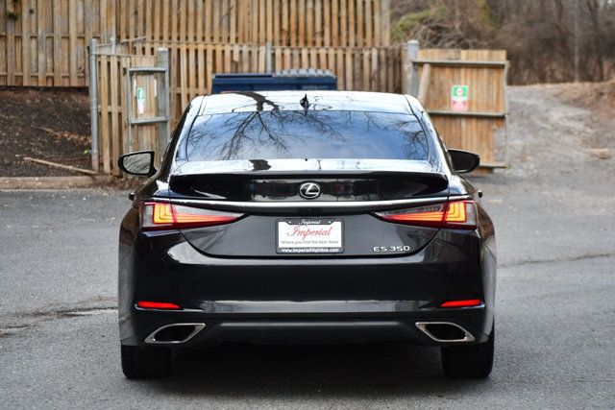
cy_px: 205
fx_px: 2102
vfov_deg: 11.2
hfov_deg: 16.6
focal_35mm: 123
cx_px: 308
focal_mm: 82
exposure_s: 1/250
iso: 720
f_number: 4.8
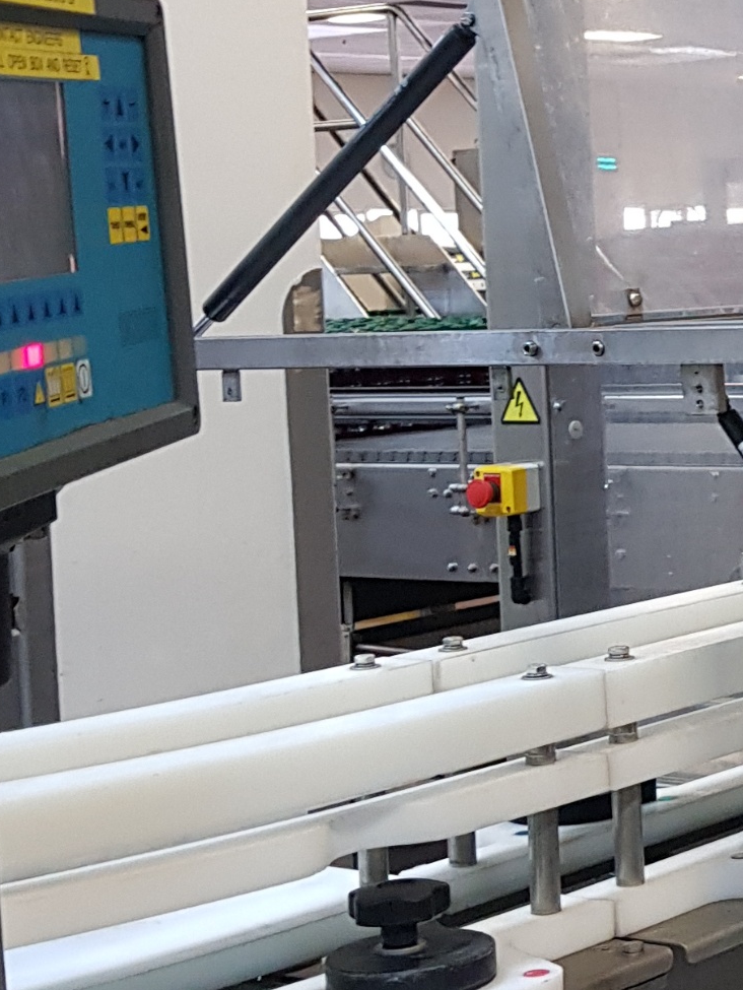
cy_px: 306
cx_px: 1052
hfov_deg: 15.8
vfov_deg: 22.4
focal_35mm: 87
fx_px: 2488
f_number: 1.7
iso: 200
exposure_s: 1/33
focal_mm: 4.3
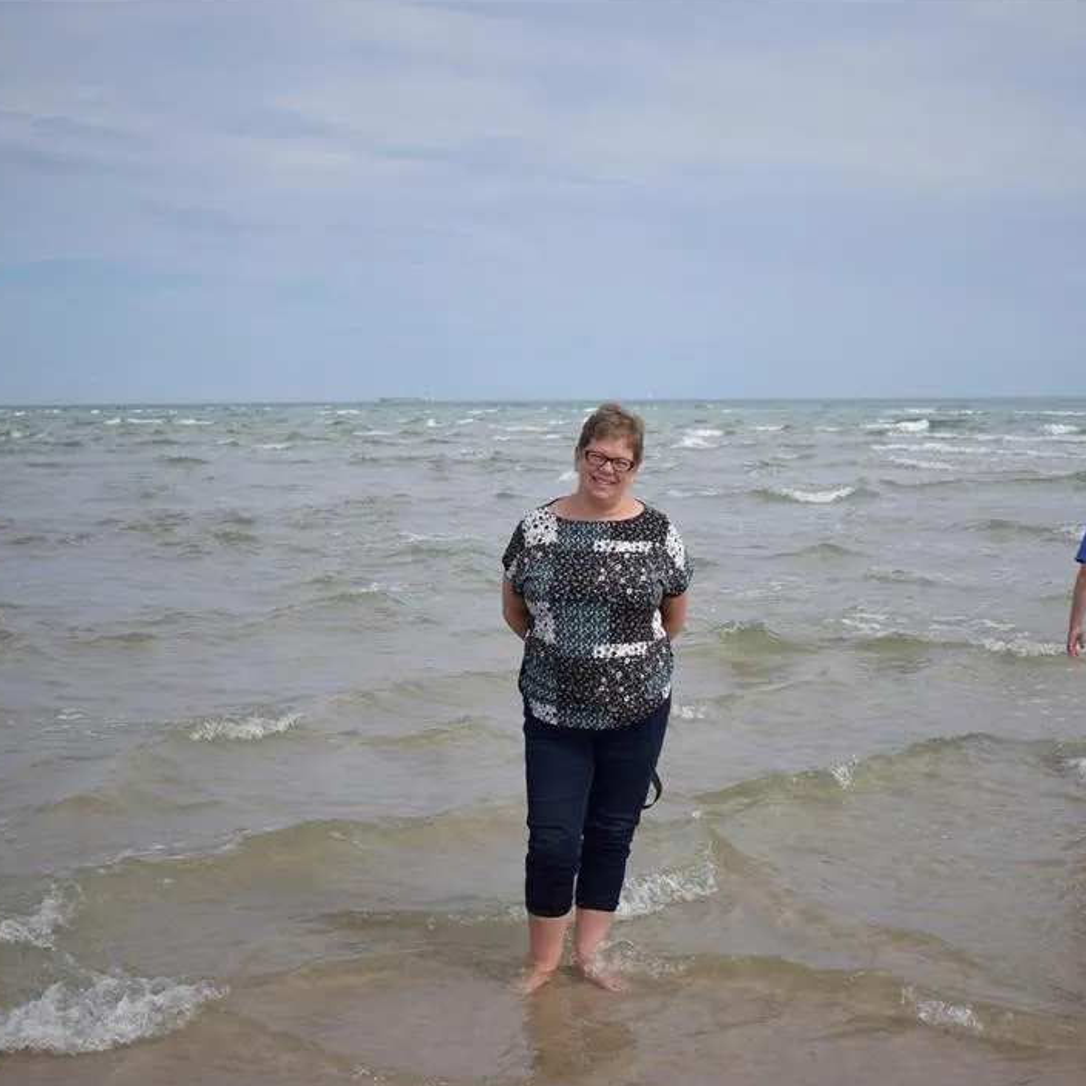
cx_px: 613
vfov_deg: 32.4
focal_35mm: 53
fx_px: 1869
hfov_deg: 32.4
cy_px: 545
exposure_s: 1/2500
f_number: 4
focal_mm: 27
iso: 200
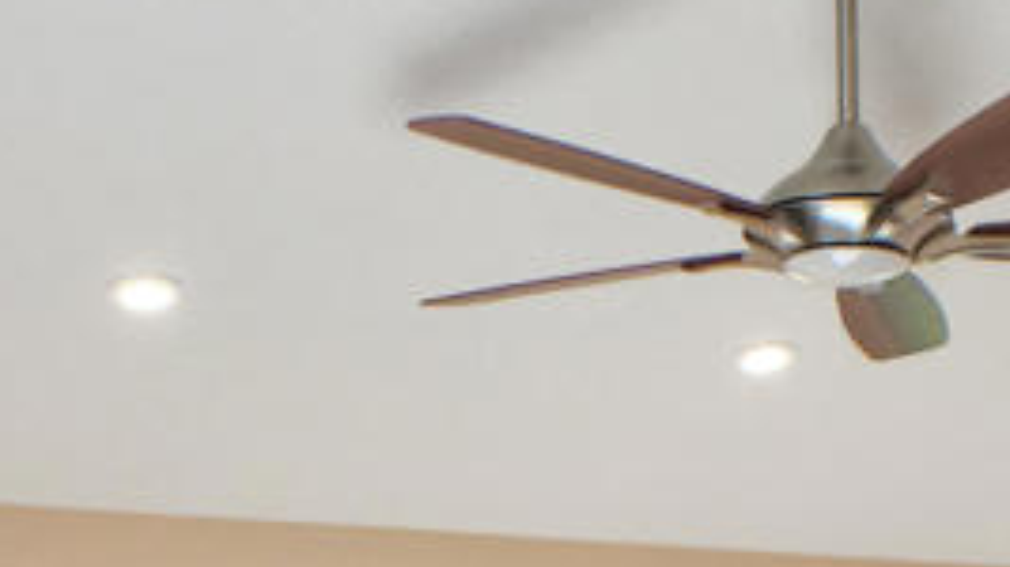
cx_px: 469
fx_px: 3240
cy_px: 975
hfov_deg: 17.7
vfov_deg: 9.6
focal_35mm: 121
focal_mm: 4.15
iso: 25
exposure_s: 1/151
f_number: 2.2
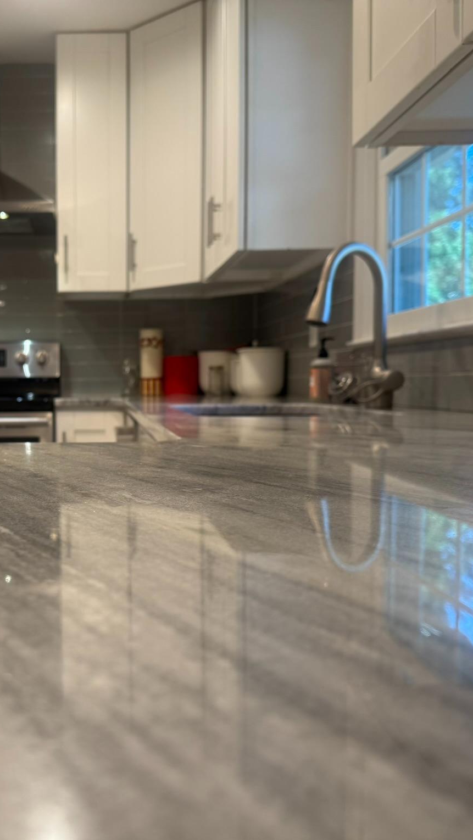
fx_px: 780
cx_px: 74
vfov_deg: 56.6
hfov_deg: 32.5
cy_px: 421
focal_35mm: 35
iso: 125
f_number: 1.78
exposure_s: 1/120
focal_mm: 6.76
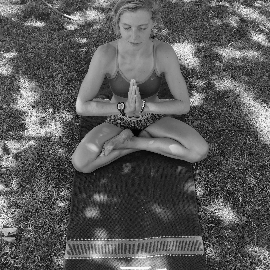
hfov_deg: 47.2
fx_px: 309
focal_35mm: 35
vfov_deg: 47.0
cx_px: 133
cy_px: 158
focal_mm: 4.15
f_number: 2.2
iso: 25
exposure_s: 1/240
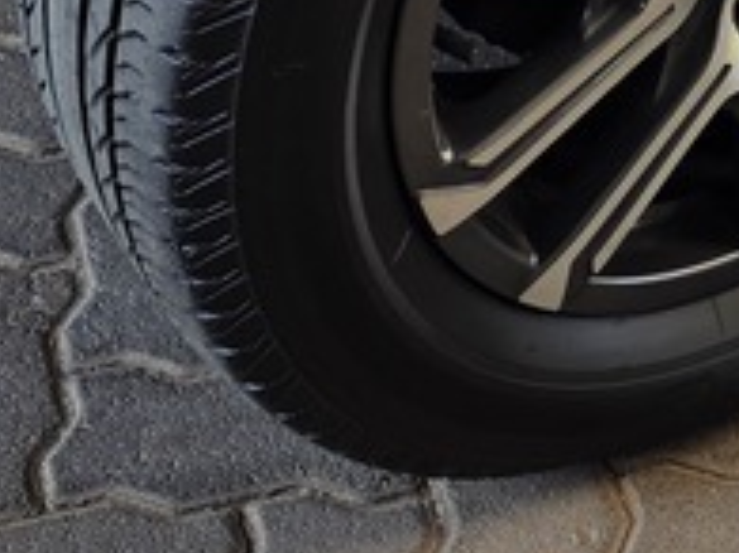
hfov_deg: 16.1
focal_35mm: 121
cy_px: -466
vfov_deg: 11.3
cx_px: 637
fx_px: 2582
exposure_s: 1/100
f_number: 1.7
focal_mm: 6.25
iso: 20
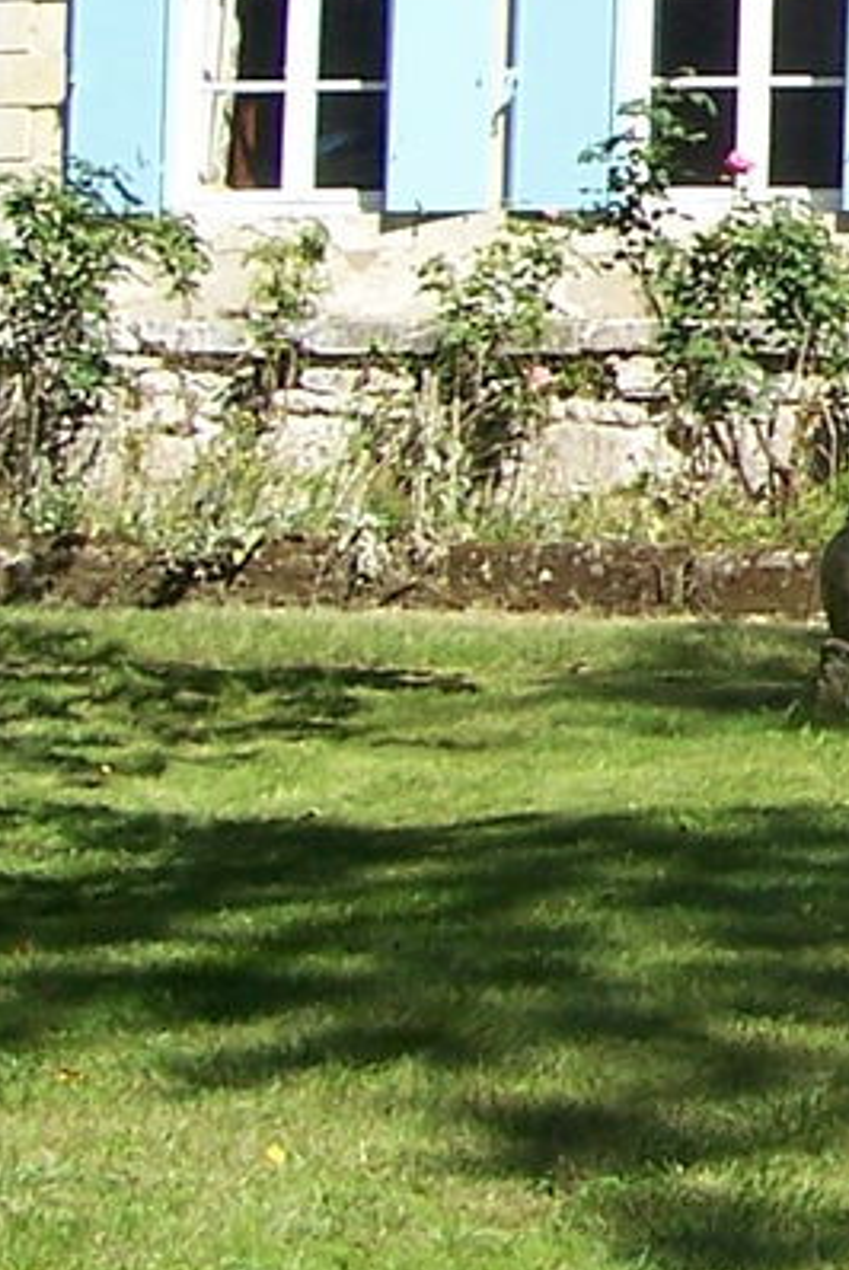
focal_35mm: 142
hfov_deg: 8.9
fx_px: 5014
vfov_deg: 14.3
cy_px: 57
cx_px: 1880
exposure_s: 1/350
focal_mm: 5.6
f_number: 5.6
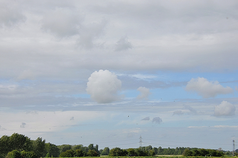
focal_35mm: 84
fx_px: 555
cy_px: 79
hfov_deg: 24.2
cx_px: 119
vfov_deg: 16.2
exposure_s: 1/400
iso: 200
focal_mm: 56
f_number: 10
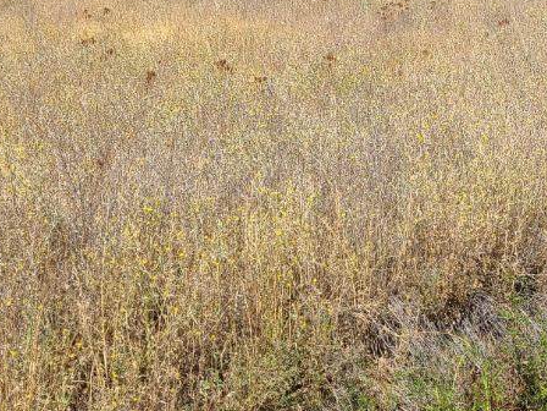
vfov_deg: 16.6
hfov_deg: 21.7
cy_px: -15
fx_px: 1375
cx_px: 548
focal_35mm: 87
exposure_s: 1/2186
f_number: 1.8
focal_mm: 5.4
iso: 40
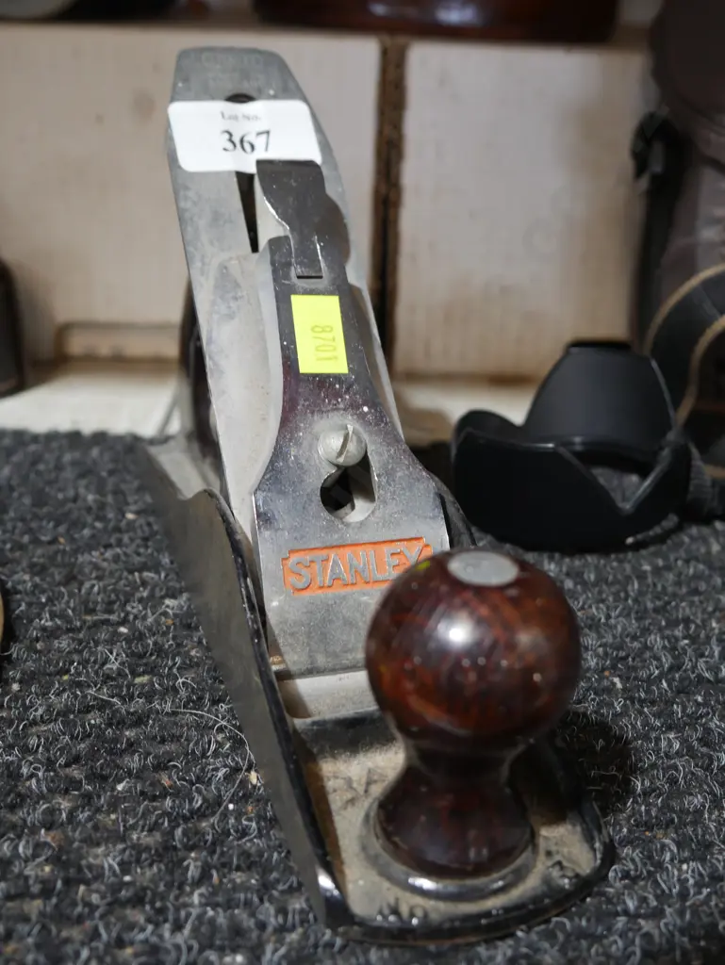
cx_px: 362
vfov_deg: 46.8
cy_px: 482
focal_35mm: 40
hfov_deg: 36.0
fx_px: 1116
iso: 1000
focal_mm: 20
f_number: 4.5
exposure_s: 1/60
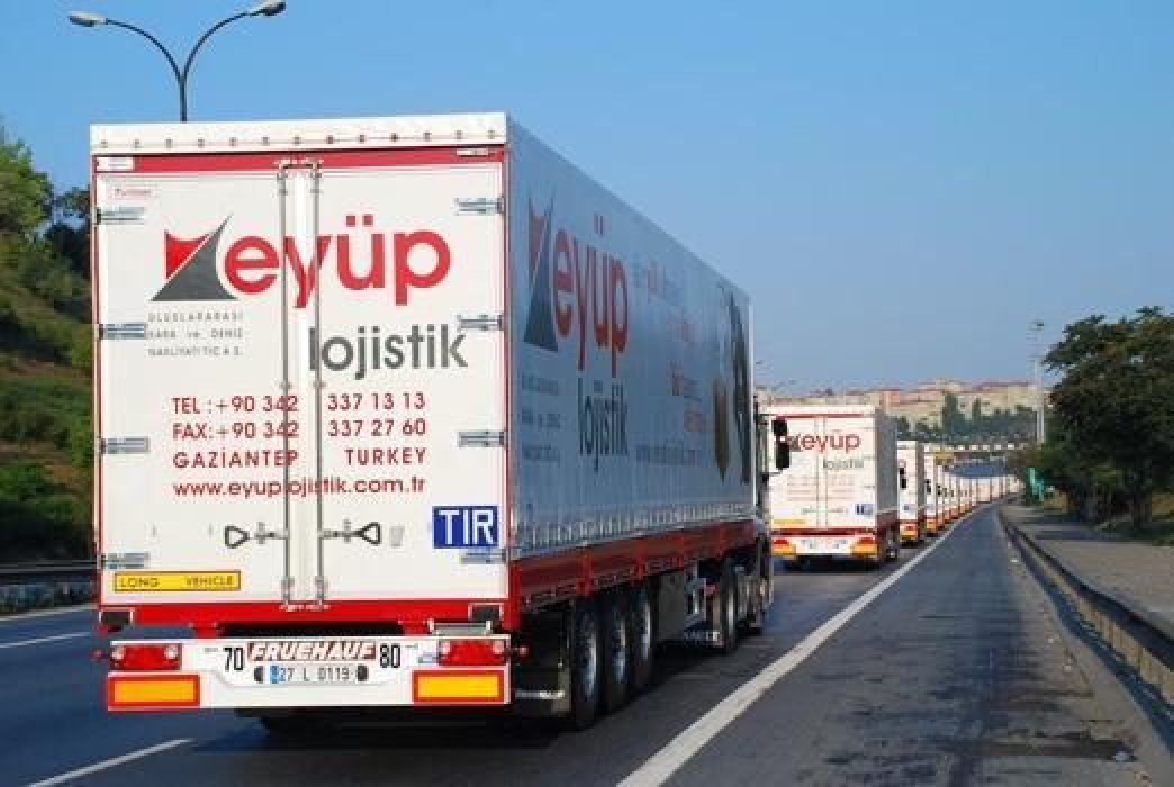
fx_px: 2352
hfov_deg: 28.0
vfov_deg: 19.0
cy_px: 394
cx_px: 587
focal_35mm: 72
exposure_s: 1/250
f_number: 8
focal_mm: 48
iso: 100
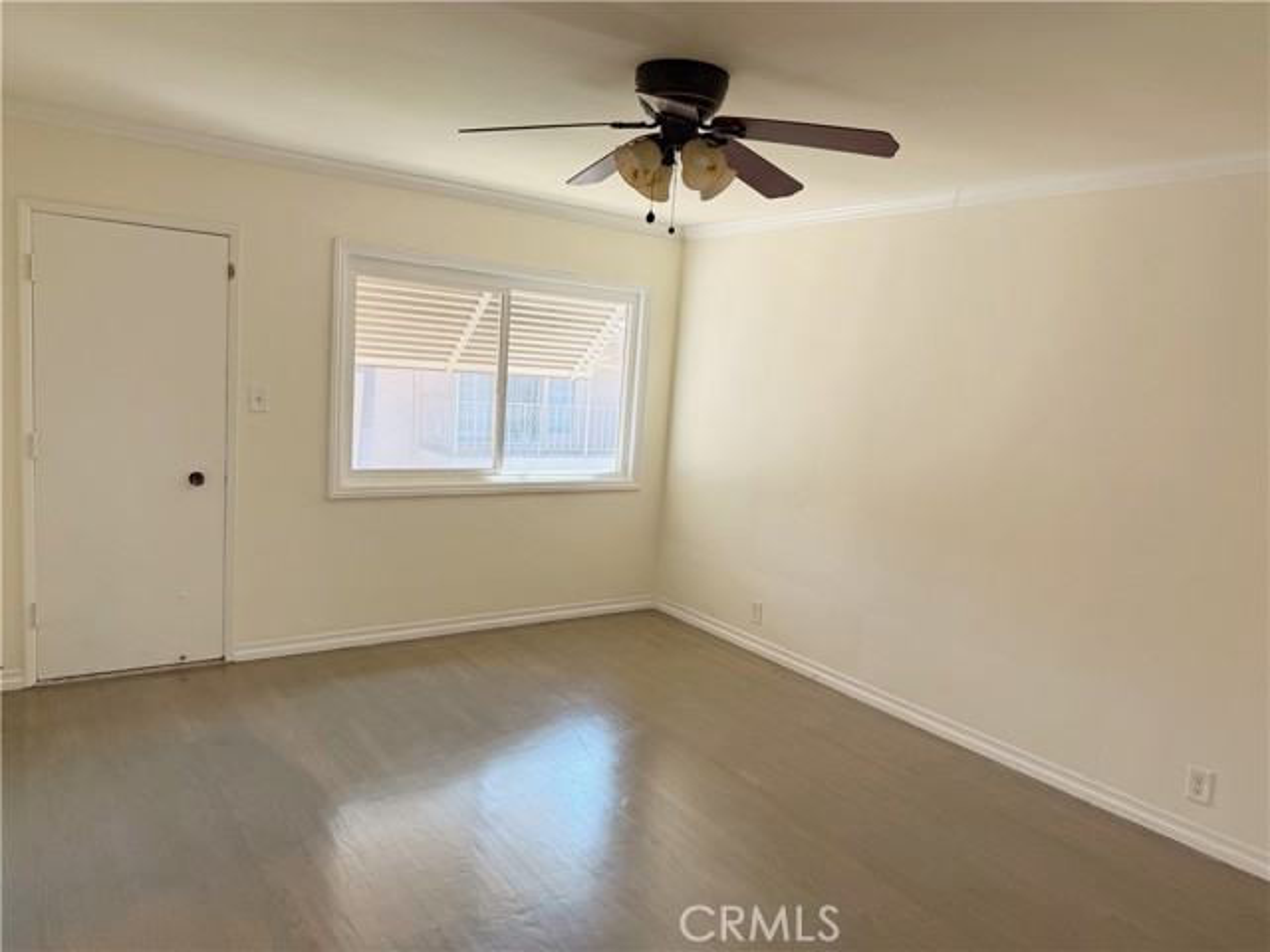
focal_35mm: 24
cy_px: 476
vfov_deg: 56.8
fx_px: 881
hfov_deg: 71.6
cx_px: 635
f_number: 1.78
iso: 100
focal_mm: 6.76
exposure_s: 1/140
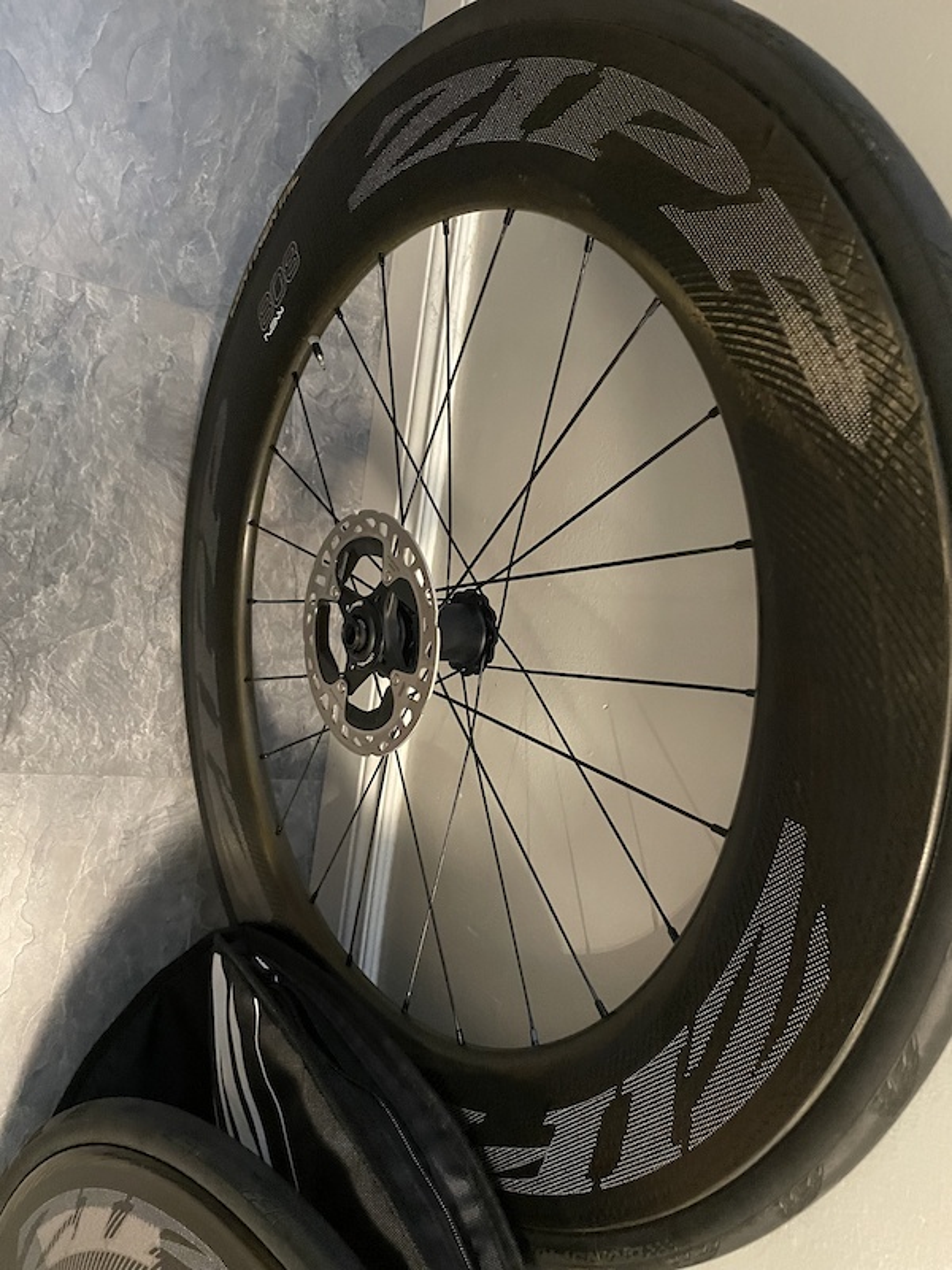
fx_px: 953
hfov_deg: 53.1
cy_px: 635
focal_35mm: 26
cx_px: 476
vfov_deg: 67.3
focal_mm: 4.2
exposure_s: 1/30
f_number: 1.6
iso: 800
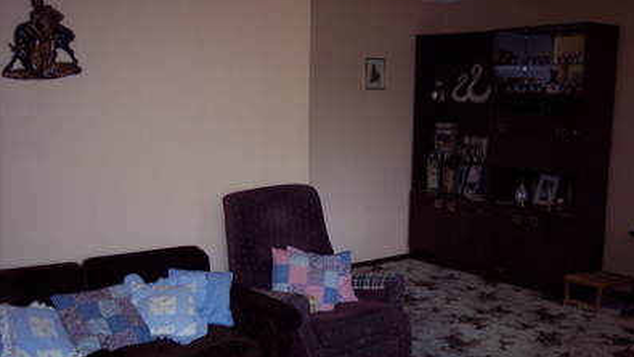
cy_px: 228
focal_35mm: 43
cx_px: 319
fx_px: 723
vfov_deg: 27.6
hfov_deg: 47.4
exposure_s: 1/60
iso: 140
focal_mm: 8
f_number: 2.8
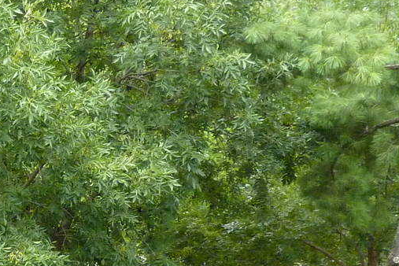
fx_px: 909
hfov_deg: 22.2
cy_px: 298
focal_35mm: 82
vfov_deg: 16.1
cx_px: -123
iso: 400
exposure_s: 1/500
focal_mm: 4.1
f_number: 3.3
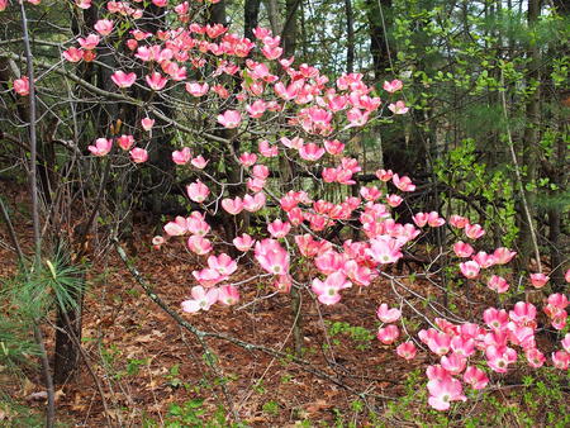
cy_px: 214
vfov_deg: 31.5
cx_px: 285
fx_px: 758
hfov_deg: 41.2
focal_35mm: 46
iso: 100
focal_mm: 9.8
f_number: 3.5
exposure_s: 1/250
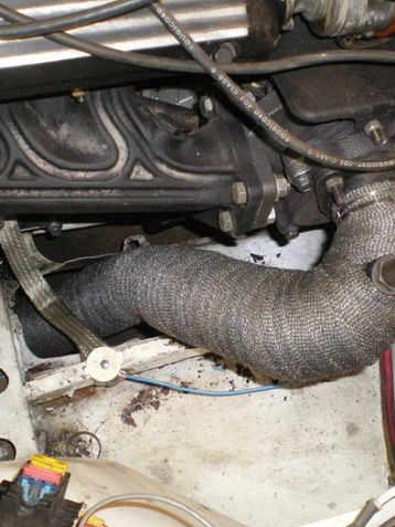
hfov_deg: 28.4
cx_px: 256
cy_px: 264
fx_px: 776
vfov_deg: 37.5
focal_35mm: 51
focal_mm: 6.3
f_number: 3.1
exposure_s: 1/50
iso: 400
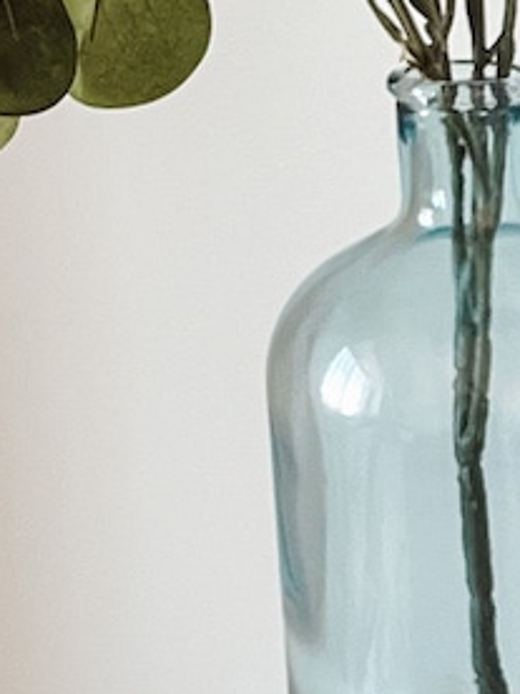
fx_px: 2464
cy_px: 512
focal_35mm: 123
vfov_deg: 16.0
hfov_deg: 11.5
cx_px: 821
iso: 125
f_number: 1.6
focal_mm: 4.2
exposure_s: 1/90
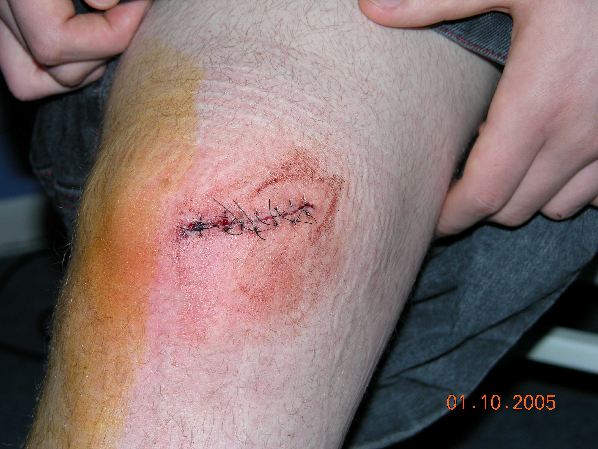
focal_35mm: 88
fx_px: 1520
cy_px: 224
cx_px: 299
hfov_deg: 22.3
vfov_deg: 16.8
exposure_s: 1/120
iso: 50
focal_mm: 22.3
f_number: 3.5
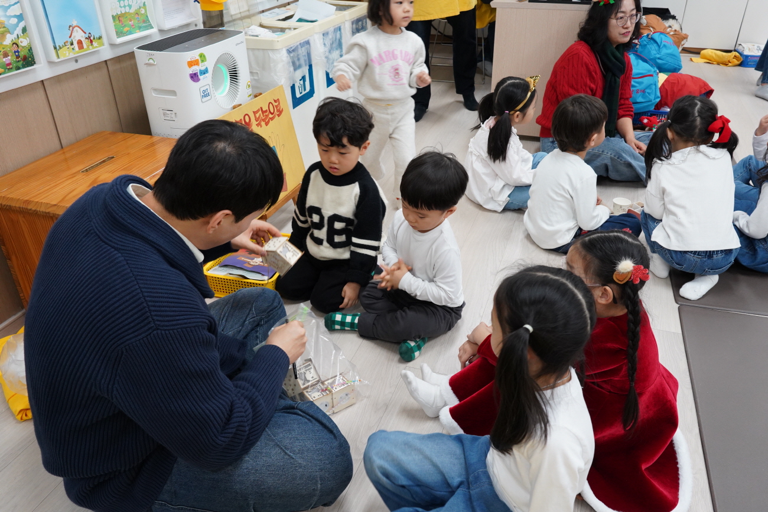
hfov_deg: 65.5
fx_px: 597
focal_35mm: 28
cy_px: 256
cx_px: 384
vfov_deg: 46.4
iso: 2500
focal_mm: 28
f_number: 7.1
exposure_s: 1/50
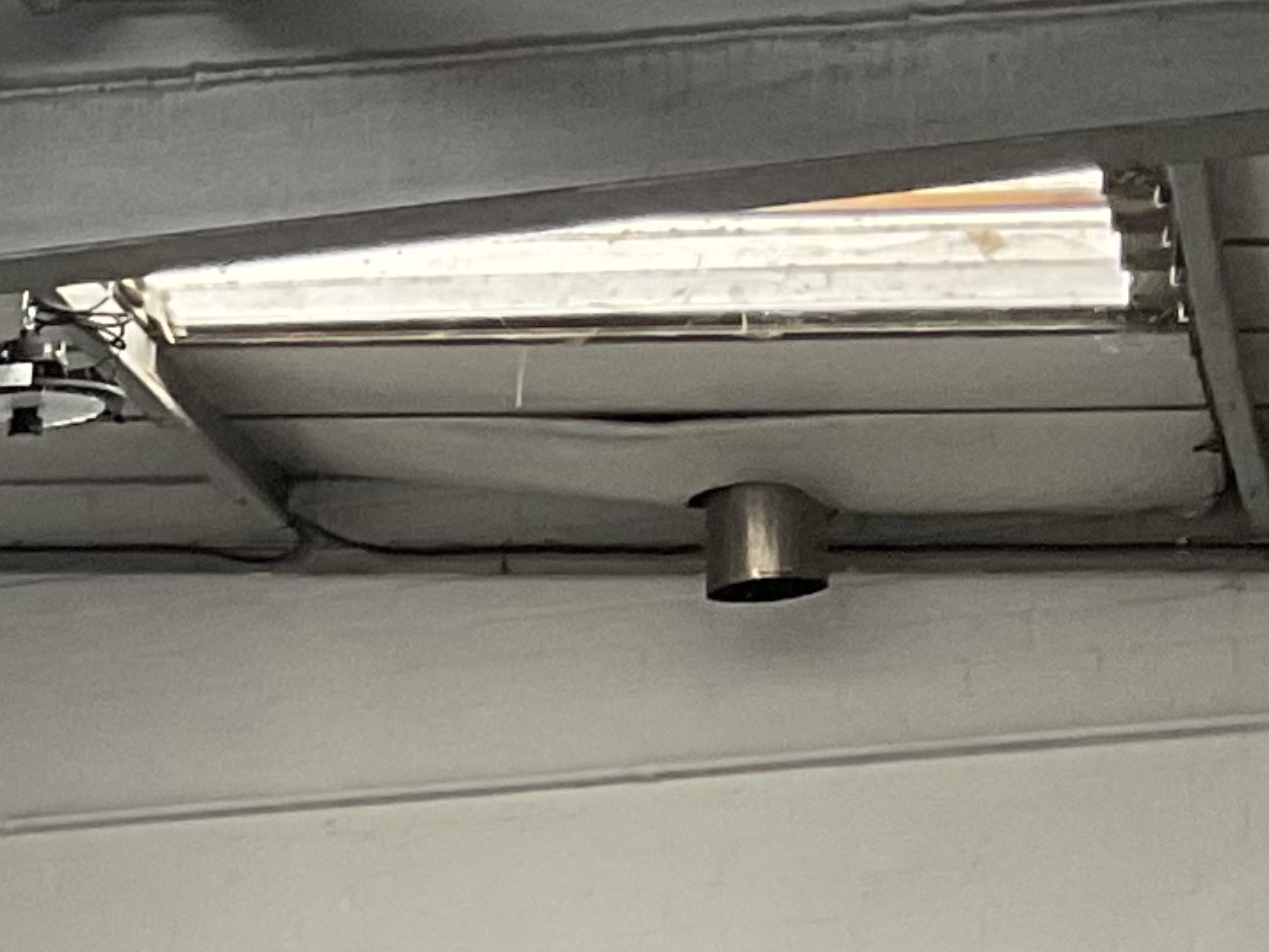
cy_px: 1991
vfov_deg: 8.5
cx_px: -1221
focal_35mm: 164
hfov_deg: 11.0
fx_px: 6013
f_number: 1.8
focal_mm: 3
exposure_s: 1/120
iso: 50
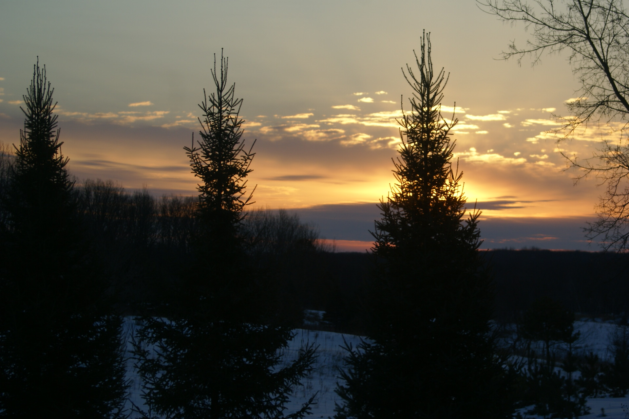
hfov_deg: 18.2
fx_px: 1965
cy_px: 210
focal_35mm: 112
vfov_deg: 12.2
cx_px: 314
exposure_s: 1/125
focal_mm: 75
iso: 100
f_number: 5.6
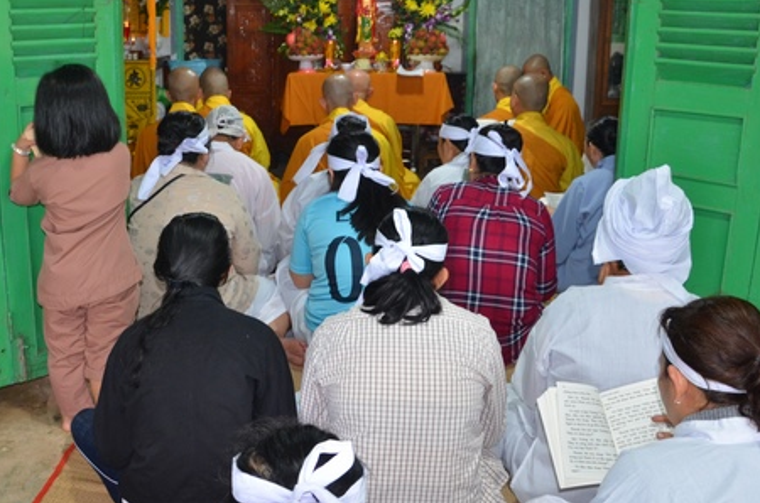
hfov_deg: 49.0
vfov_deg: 34.0
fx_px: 822
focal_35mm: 39
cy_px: 212
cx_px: 272
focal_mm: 18
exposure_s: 1/60
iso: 1000
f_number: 5
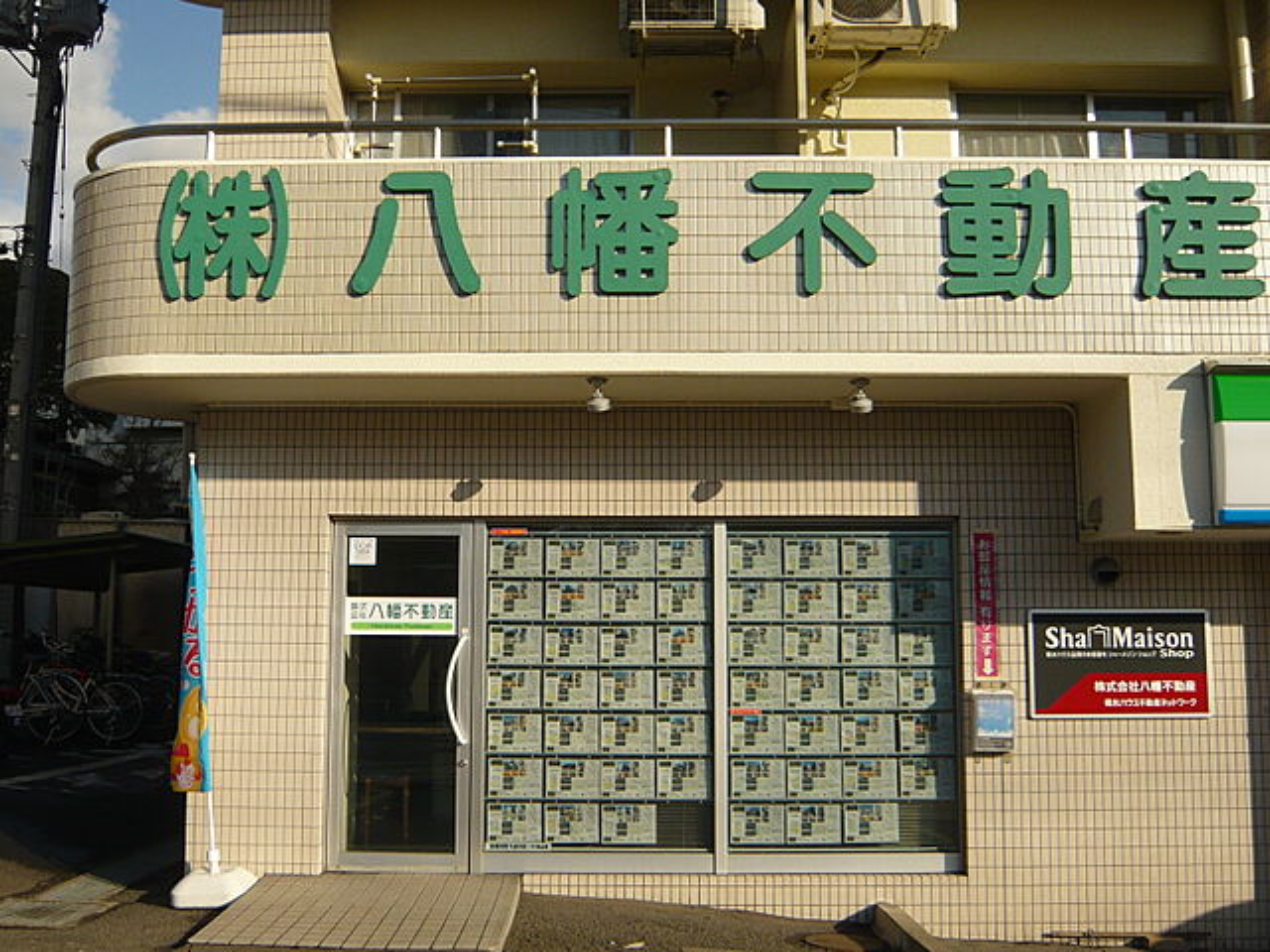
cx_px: 635
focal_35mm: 34
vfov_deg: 41.8
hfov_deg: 54.0
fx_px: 1247
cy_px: 476
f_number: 8
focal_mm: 4.6
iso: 100
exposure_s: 1/250
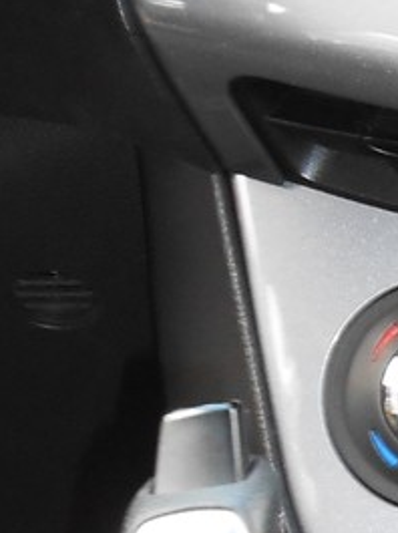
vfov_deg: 8.4
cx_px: 752
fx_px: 3642
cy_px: 282
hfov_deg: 6.1
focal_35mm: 237
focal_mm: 8.8
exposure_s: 1/60
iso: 200
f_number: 4.8
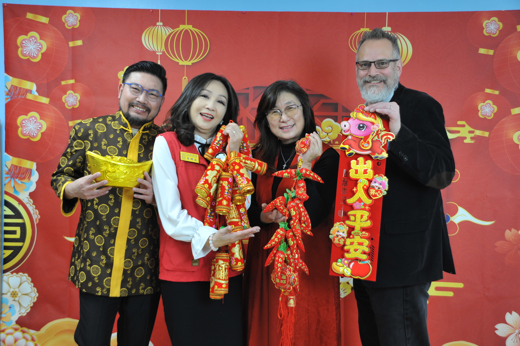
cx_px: 260
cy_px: 173
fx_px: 578
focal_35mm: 40
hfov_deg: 48.5
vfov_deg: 33.4
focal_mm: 40
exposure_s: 1/50
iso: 1250
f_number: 5.6
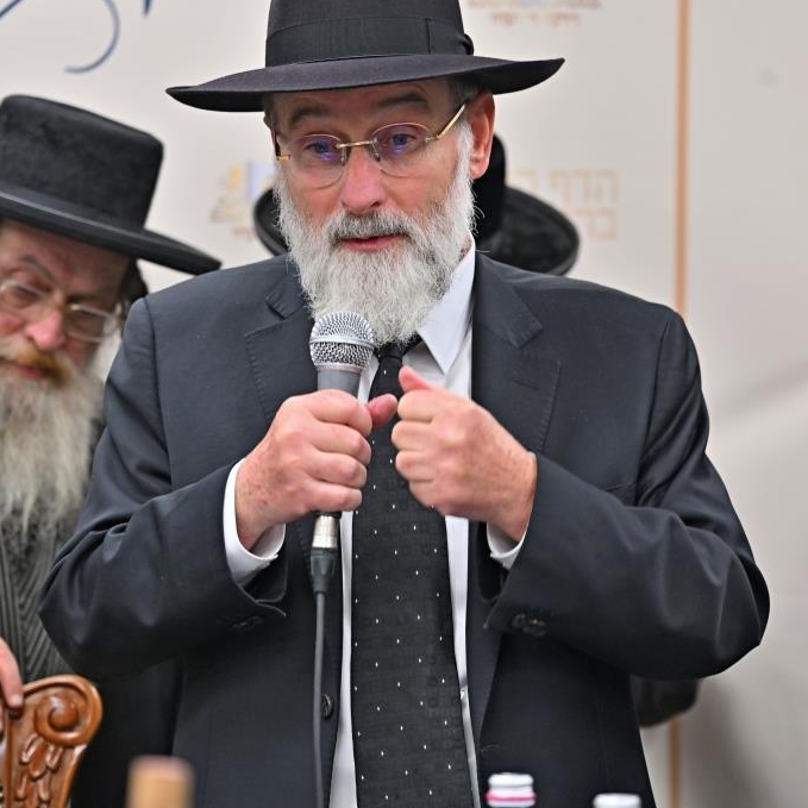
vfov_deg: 12.4
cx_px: 404
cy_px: 397
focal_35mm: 141
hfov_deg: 12.4
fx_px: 3724
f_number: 4
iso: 640
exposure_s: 1/200
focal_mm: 110
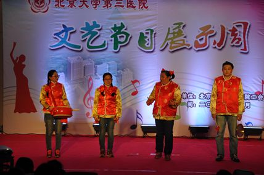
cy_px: 88
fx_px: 769
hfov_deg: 19.5
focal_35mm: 105
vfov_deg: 13.0
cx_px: 132
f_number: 5.3
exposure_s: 1/125
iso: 400
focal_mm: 70
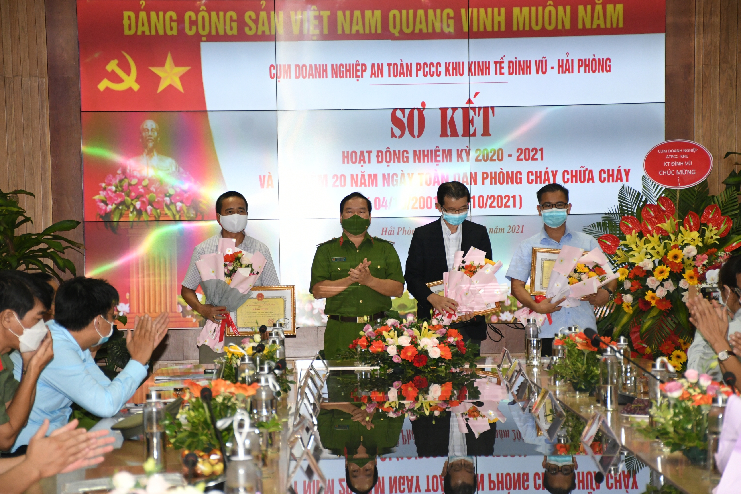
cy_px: 247
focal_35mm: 128
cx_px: 370
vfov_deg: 10.8
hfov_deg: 16.1
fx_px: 2624
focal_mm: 85
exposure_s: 1/200
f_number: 5.3
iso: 2000
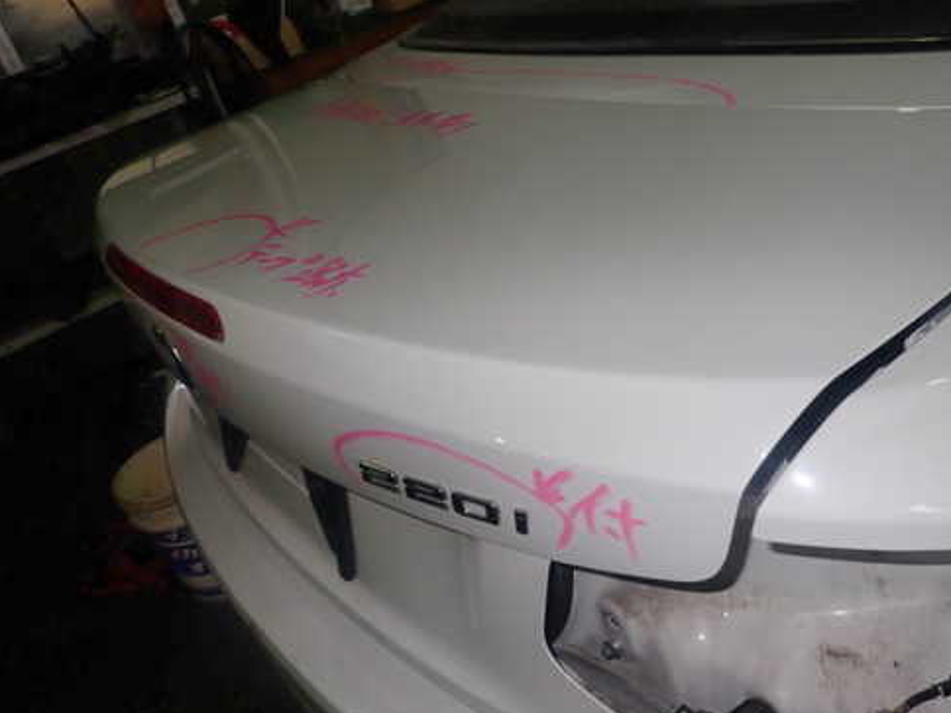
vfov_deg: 45.4
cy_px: 395
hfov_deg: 58.0
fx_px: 852
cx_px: 556
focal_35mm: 31
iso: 200
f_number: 5.6
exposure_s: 1/30
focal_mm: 4.5
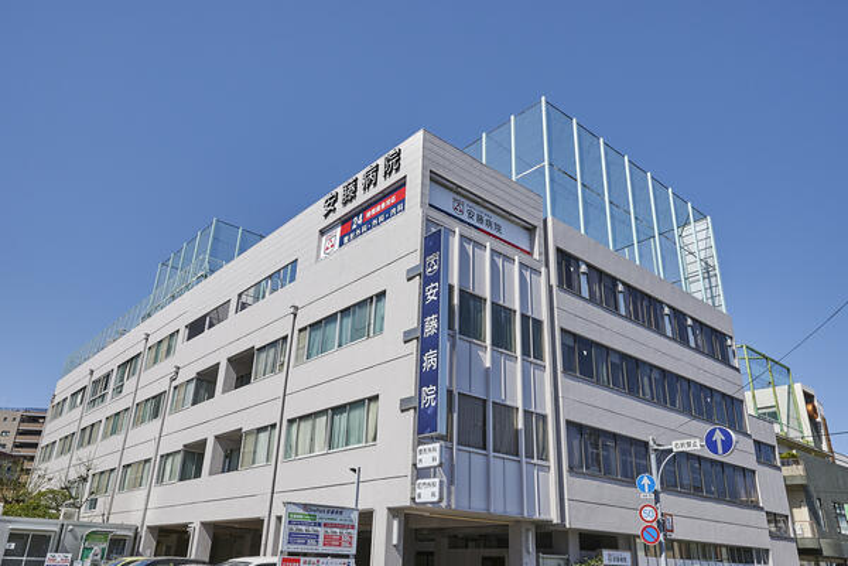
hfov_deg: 69.4
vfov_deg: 49.6
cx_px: 424
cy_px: 283
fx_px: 612
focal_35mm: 26
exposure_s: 1/1250
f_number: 8
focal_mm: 17.5
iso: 100
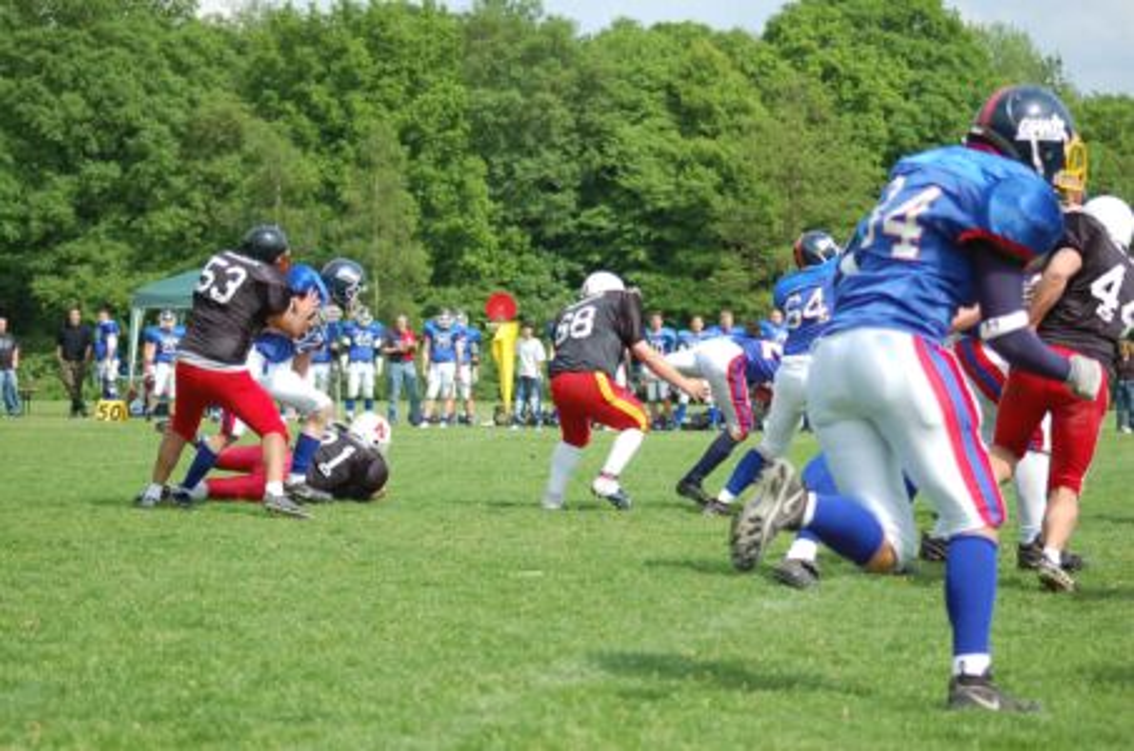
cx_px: 567
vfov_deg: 13.0
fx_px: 3301
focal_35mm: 105
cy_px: 376
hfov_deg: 19.5
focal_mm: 70
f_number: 4.5
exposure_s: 1/1000
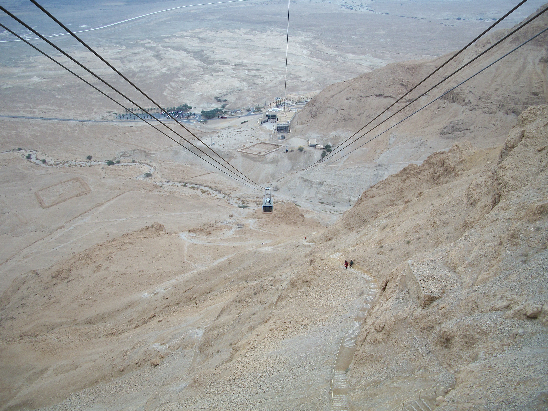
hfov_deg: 52.6
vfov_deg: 40.7
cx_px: 274
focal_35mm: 35
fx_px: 554
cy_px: 206
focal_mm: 6.3
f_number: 3.1
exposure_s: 1/250
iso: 80
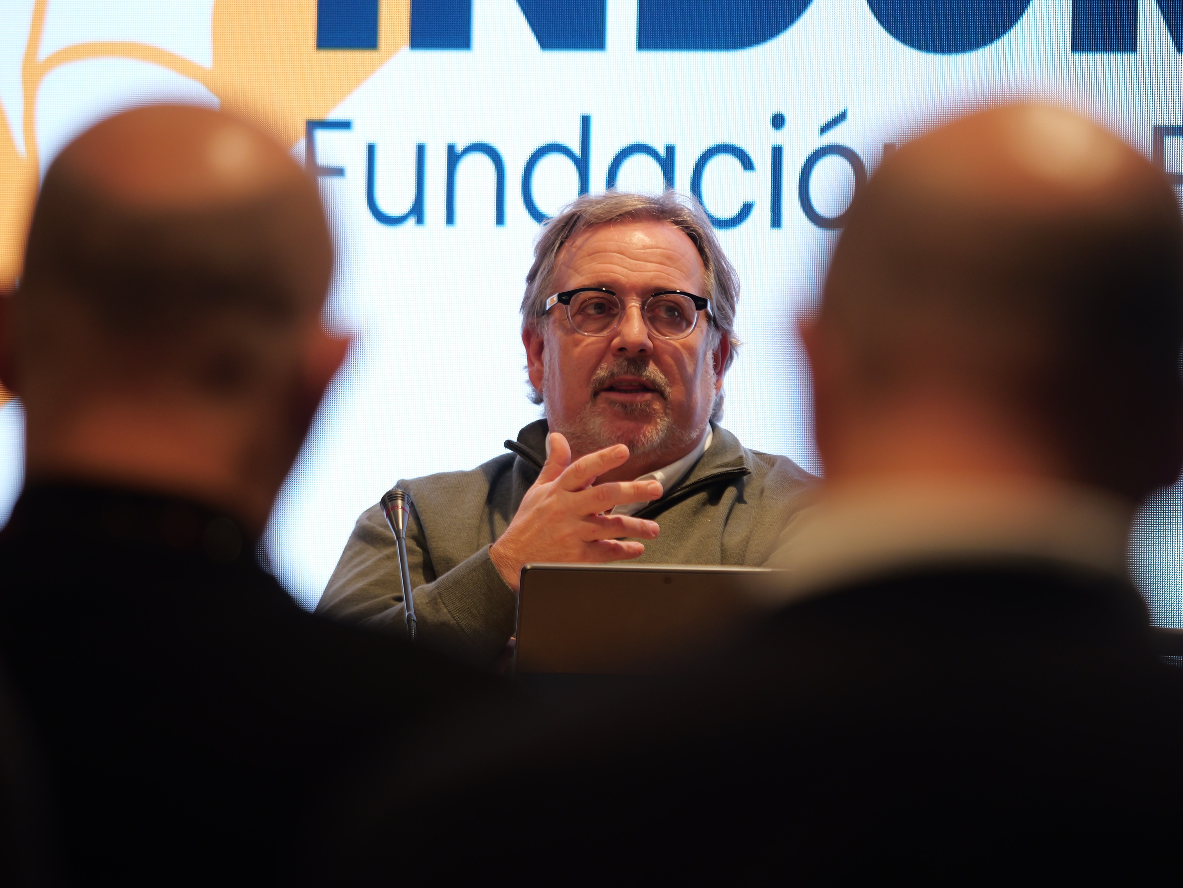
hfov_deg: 6.6
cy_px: 444
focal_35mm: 300
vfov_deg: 5.0
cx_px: 592
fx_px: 10256
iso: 500
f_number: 2.8
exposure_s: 1/125
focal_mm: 150
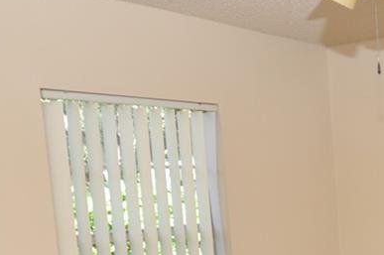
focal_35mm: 62
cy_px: 260
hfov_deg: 28.5
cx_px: 450
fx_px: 660
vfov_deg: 21.1
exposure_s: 1/60
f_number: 4
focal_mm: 10
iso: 200
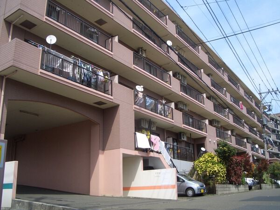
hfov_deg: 52.6
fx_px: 283
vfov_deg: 40.7
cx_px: 140
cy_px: 105
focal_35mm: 35
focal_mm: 5.8
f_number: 4.3
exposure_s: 1/320
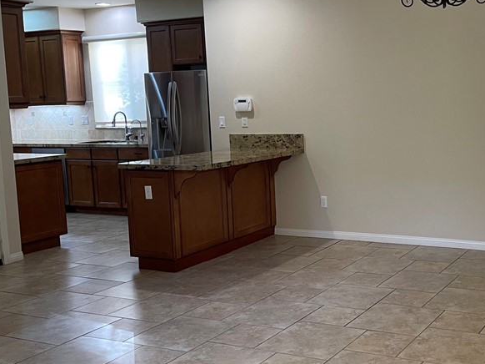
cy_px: 151
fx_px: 616
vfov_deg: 32.8
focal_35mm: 44
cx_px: 395
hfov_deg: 41.0
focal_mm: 5.1
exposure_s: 1/60
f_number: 1.6
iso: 100
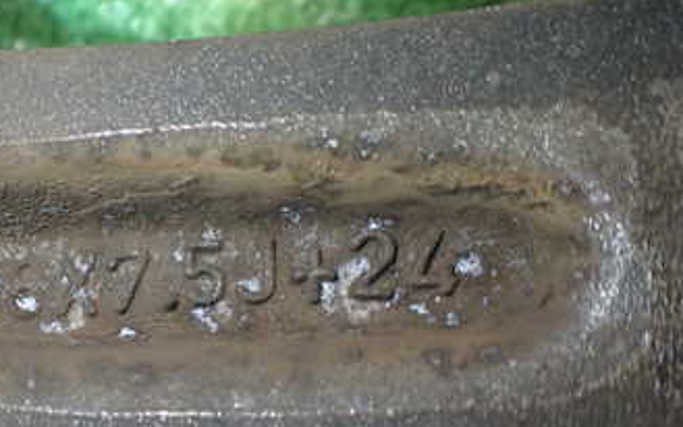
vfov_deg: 22.3
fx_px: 1080
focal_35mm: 58
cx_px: 93
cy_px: 265
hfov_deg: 33.6
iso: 500
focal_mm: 5.4
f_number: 2.3
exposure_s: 1/125
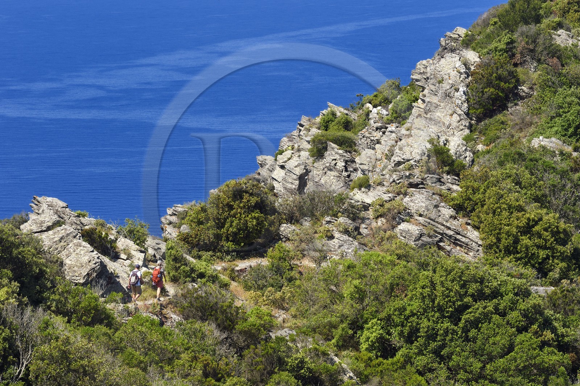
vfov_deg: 6.9
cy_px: 193
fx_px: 3220
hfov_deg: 10.3
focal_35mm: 200
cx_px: 290
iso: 200
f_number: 9
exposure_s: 1/400
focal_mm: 200
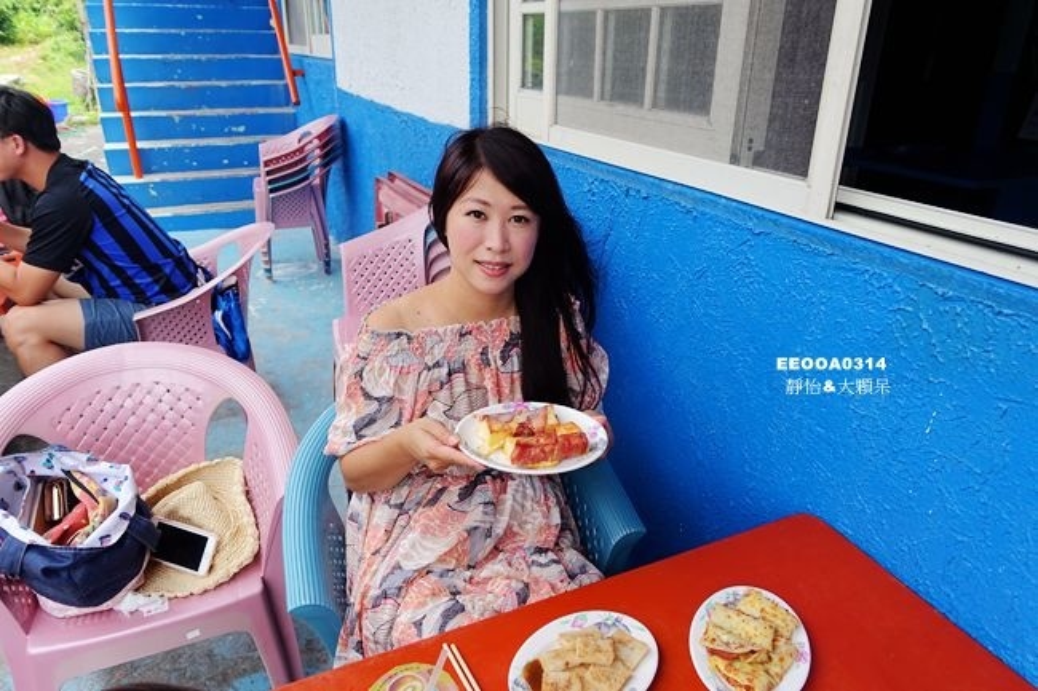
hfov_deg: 73.8
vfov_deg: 53.1
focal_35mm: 24
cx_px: 519
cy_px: 346
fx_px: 692
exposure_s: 1/500
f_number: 2.8
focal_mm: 8.8
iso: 125
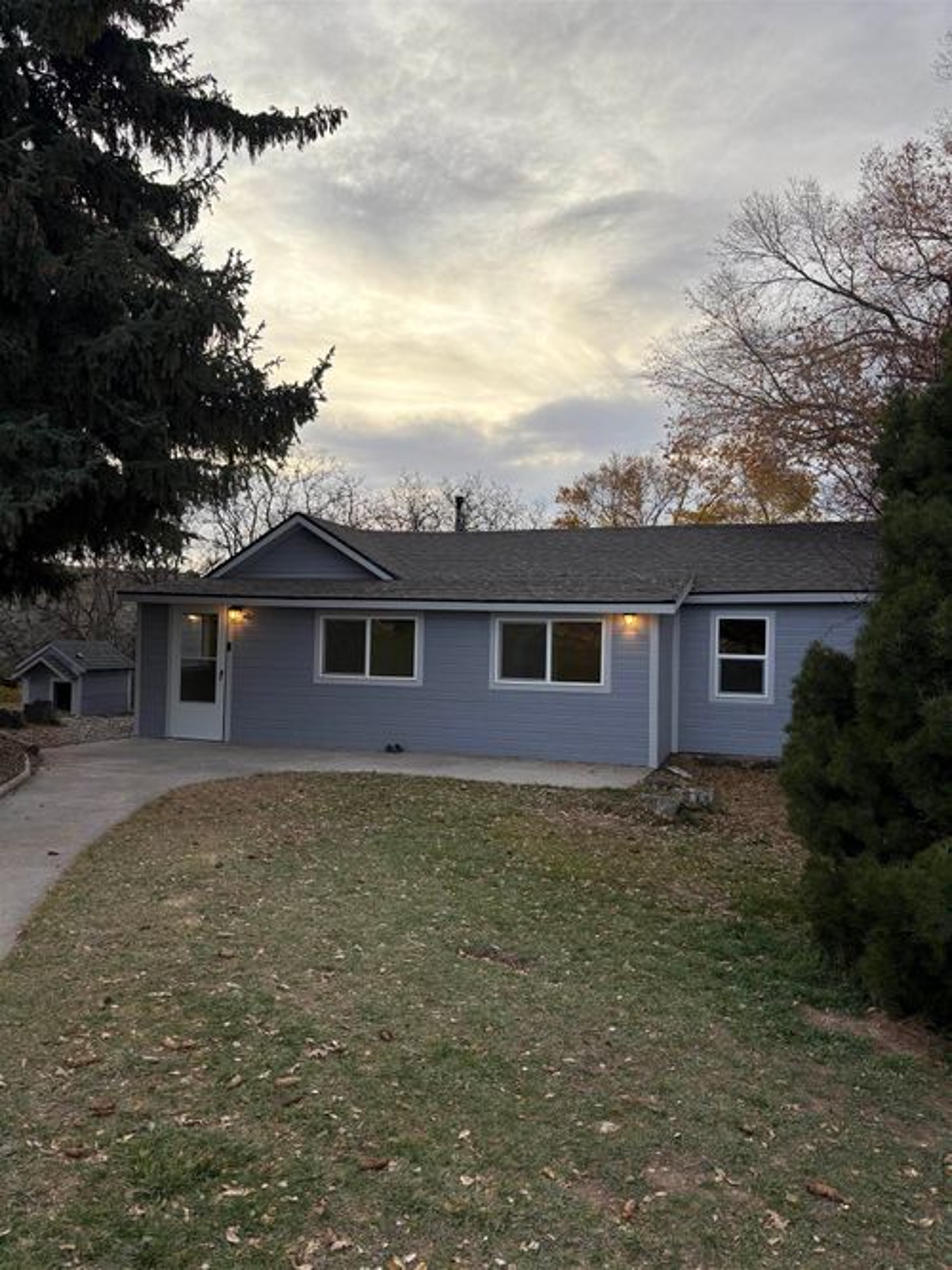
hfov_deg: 53.0
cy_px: 635
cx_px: 476
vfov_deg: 67.3
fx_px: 954
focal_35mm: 26
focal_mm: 5.96
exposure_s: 1/623
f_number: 1.6
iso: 50
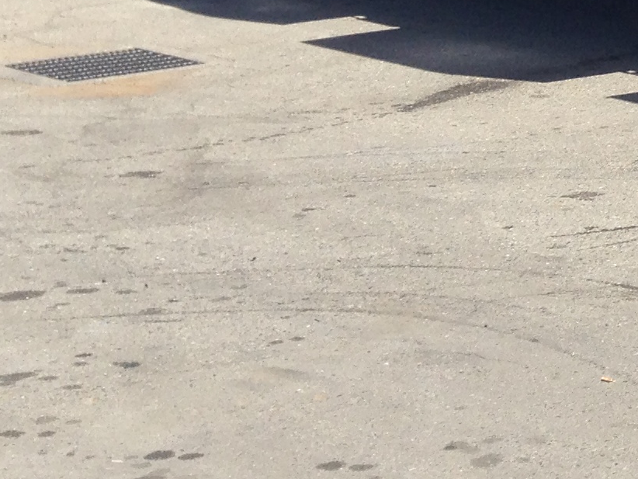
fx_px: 2415
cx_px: 1200
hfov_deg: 13.3
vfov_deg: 11.0
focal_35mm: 131
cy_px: -167
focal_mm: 4.12
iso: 50
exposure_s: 1/1022
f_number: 2.4
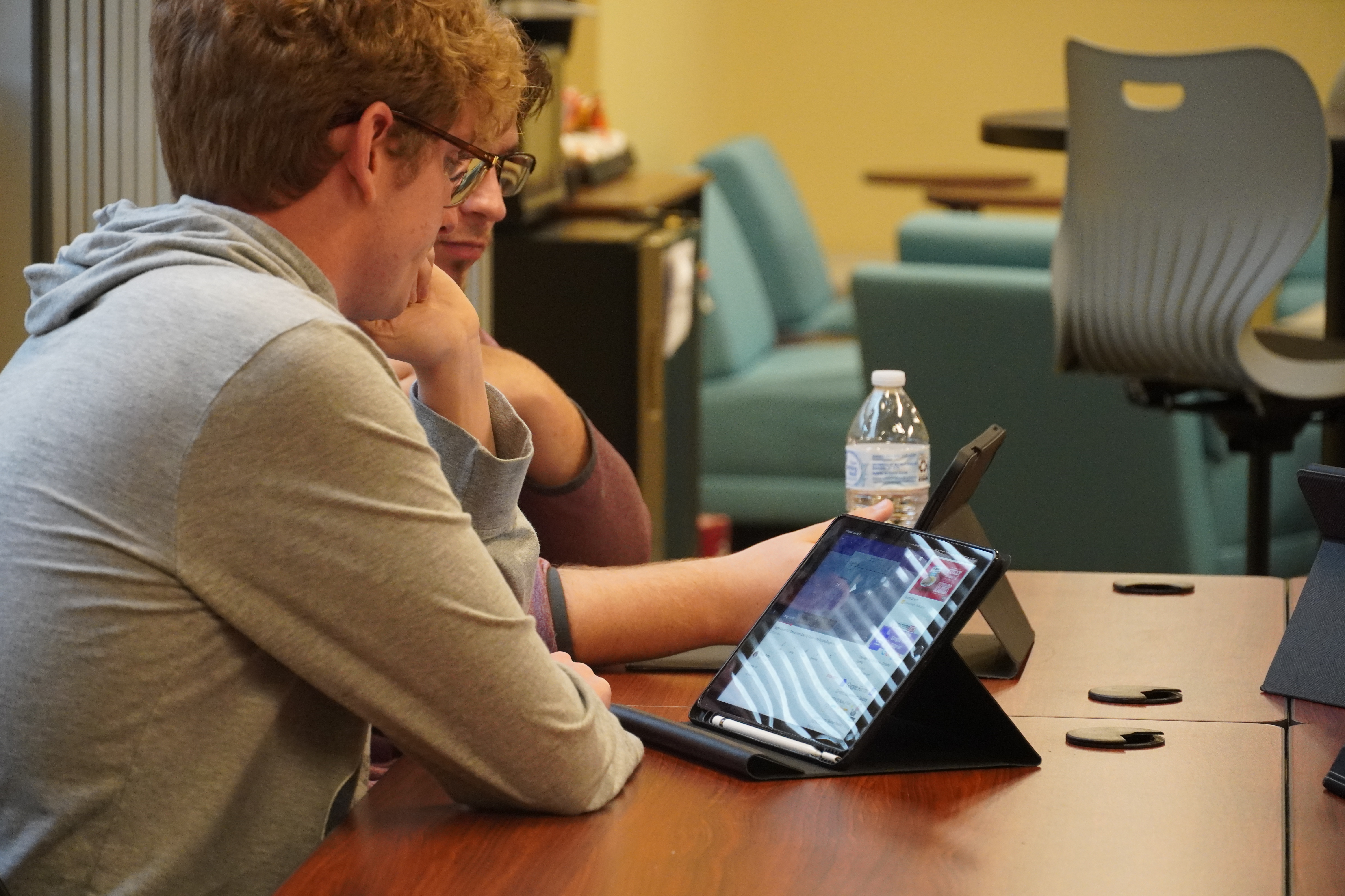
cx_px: 672
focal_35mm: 159
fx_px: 5940
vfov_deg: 8.6
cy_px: 448
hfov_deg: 12.9
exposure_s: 1/80
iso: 2500
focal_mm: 106
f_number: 5.6
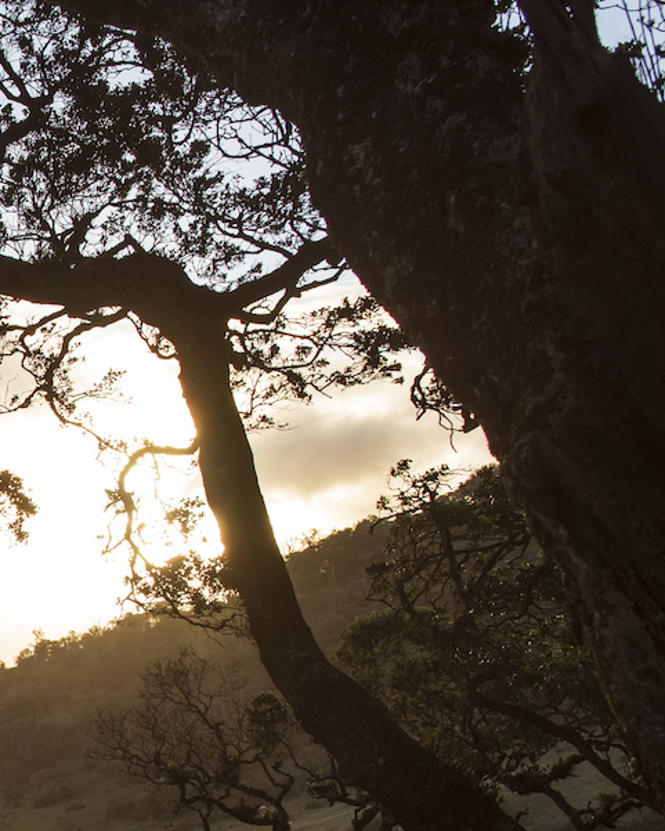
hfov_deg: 20.2
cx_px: -438
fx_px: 1476
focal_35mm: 60
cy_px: 672
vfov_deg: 30.6
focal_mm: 24
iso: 100
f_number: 7.1
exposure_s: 1/250
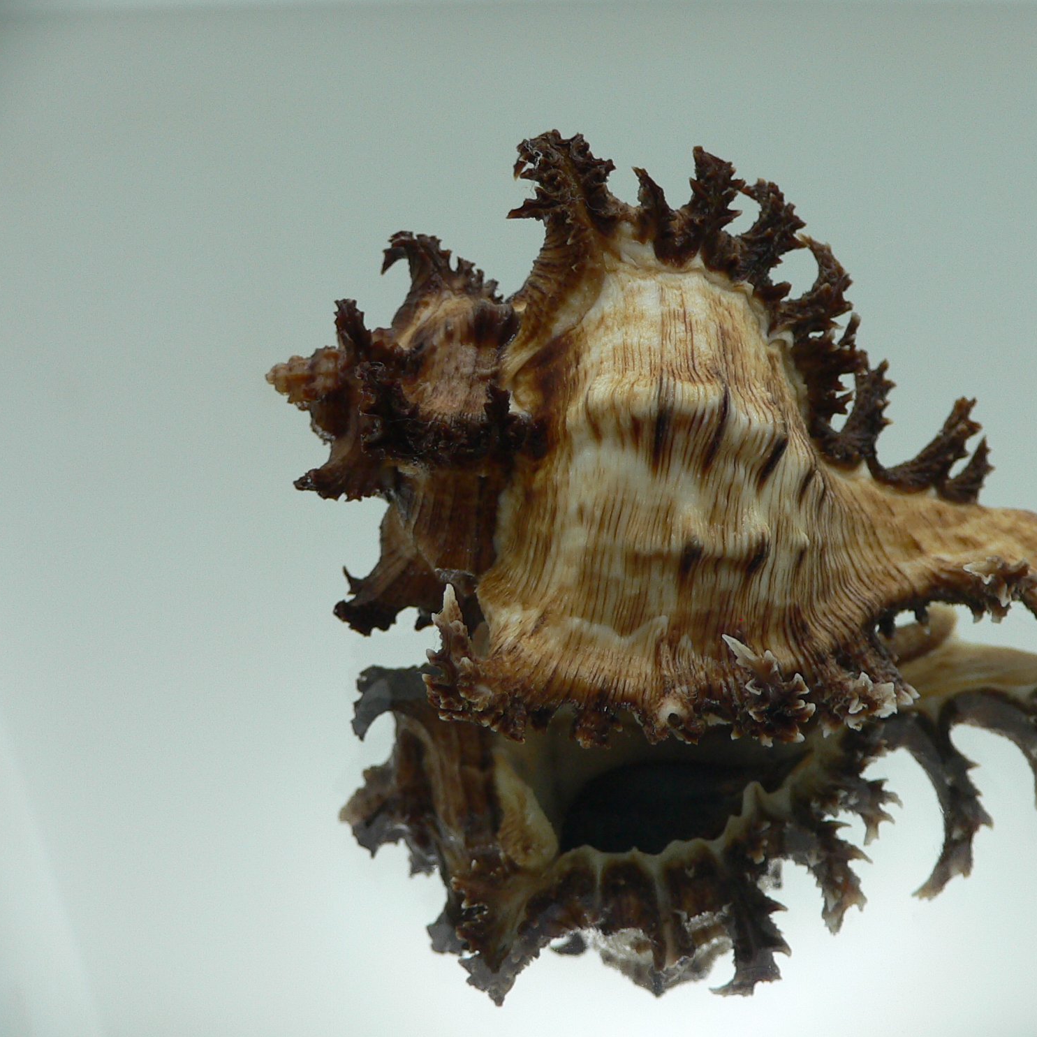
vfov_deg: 40.0
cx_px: 662
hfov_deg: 39.7
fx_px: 1423
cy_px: 515
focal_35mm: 42
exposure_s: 1/80
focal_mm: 4.6
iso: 80
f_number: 2.8
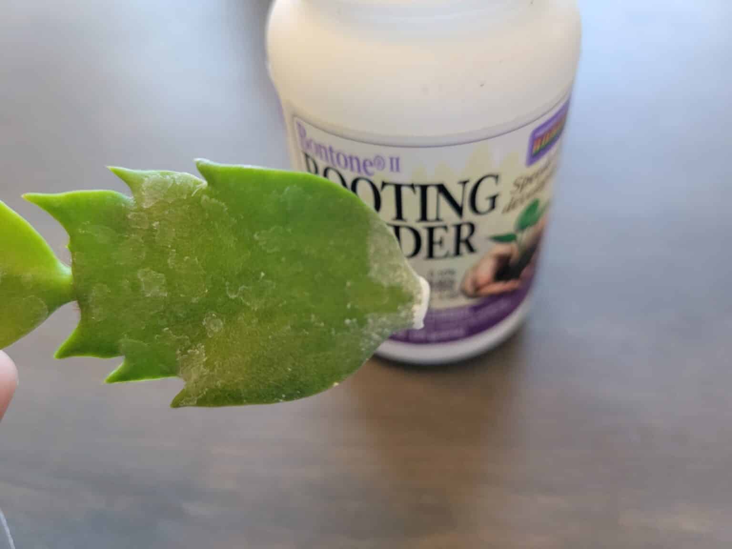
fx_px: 550
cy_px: 274
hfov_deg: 67.3
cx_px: 366
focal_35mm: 26
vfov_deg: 53.1
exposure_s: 1/60
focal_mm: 5.4
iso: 250
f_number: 1.8
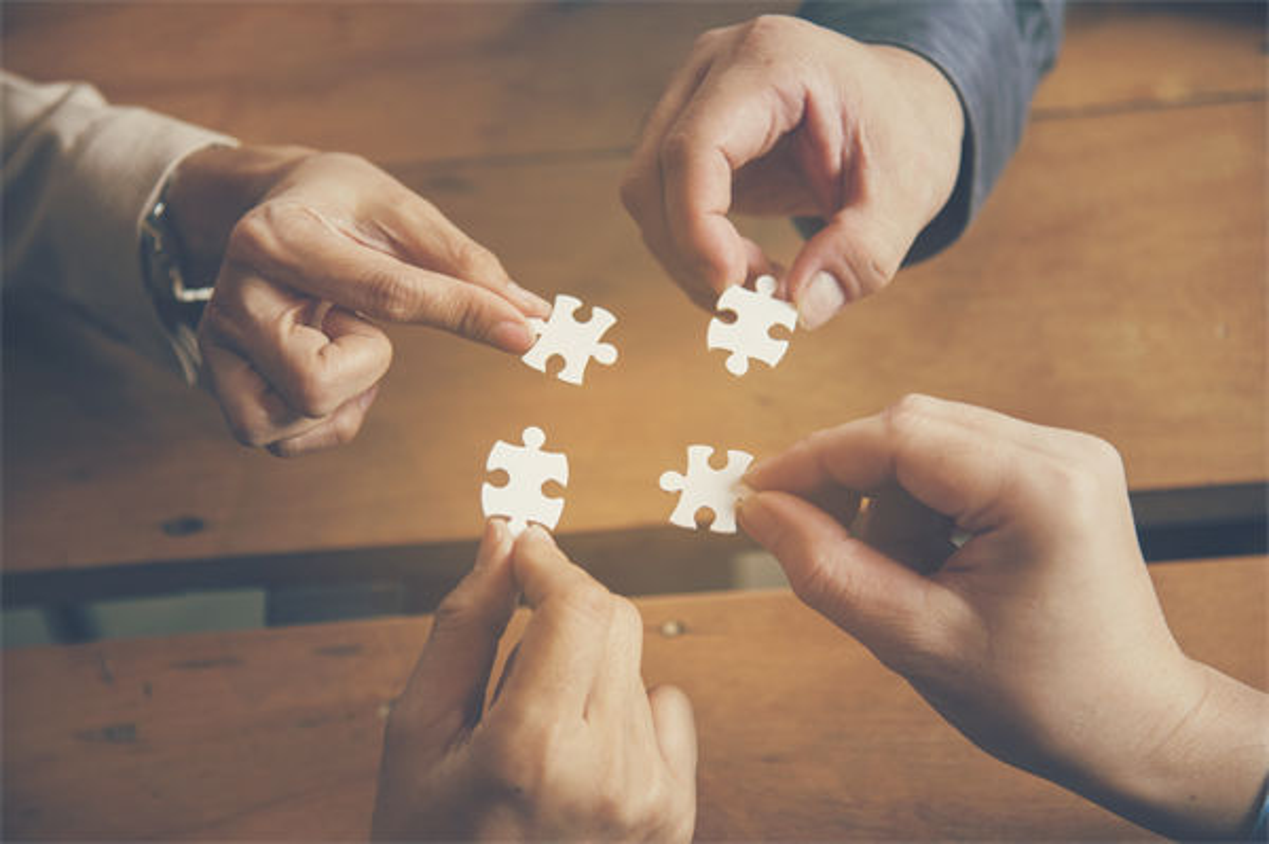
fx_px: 3240
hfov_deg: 22.2
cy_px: 422
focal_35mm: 92
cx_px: 634
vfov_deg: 14.8
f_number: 4
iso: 640
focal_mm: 92
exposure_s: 1/250
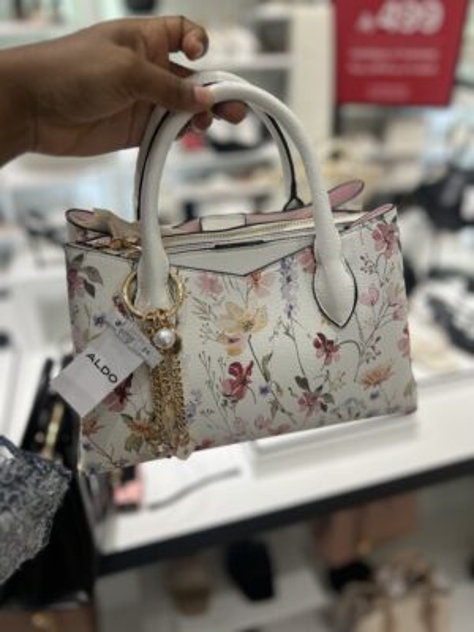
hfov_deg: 53.1
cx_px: 237
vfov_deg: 67.3
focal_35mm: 26
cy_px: 316
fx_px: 475
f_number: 1.5
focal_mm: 5.7
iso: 40
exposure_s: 1/120
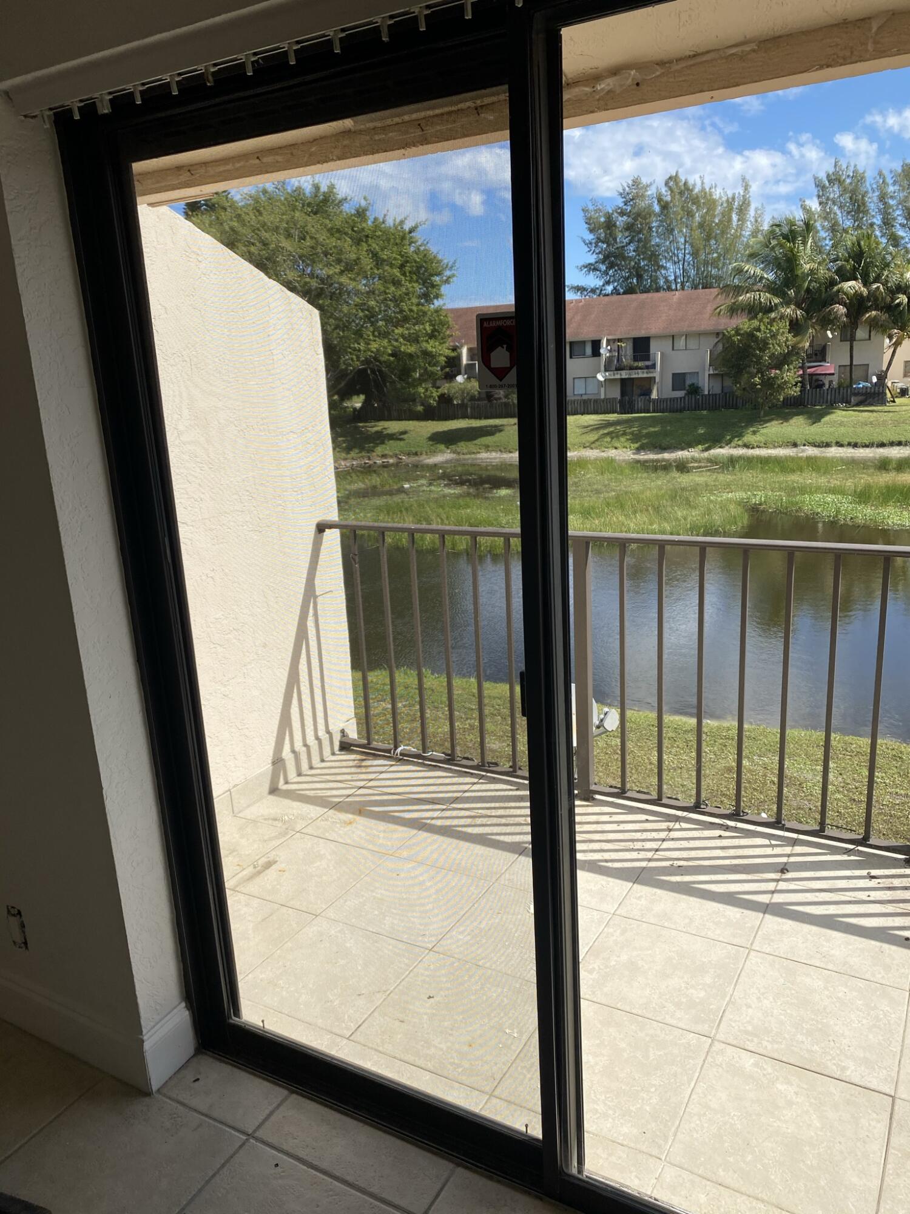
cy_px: 607
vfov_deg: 67.3
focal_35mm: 26
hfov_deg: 53.1
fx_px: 911
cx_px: 455
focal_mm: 4.25
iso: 32
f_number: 1.8
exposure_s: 1/1996
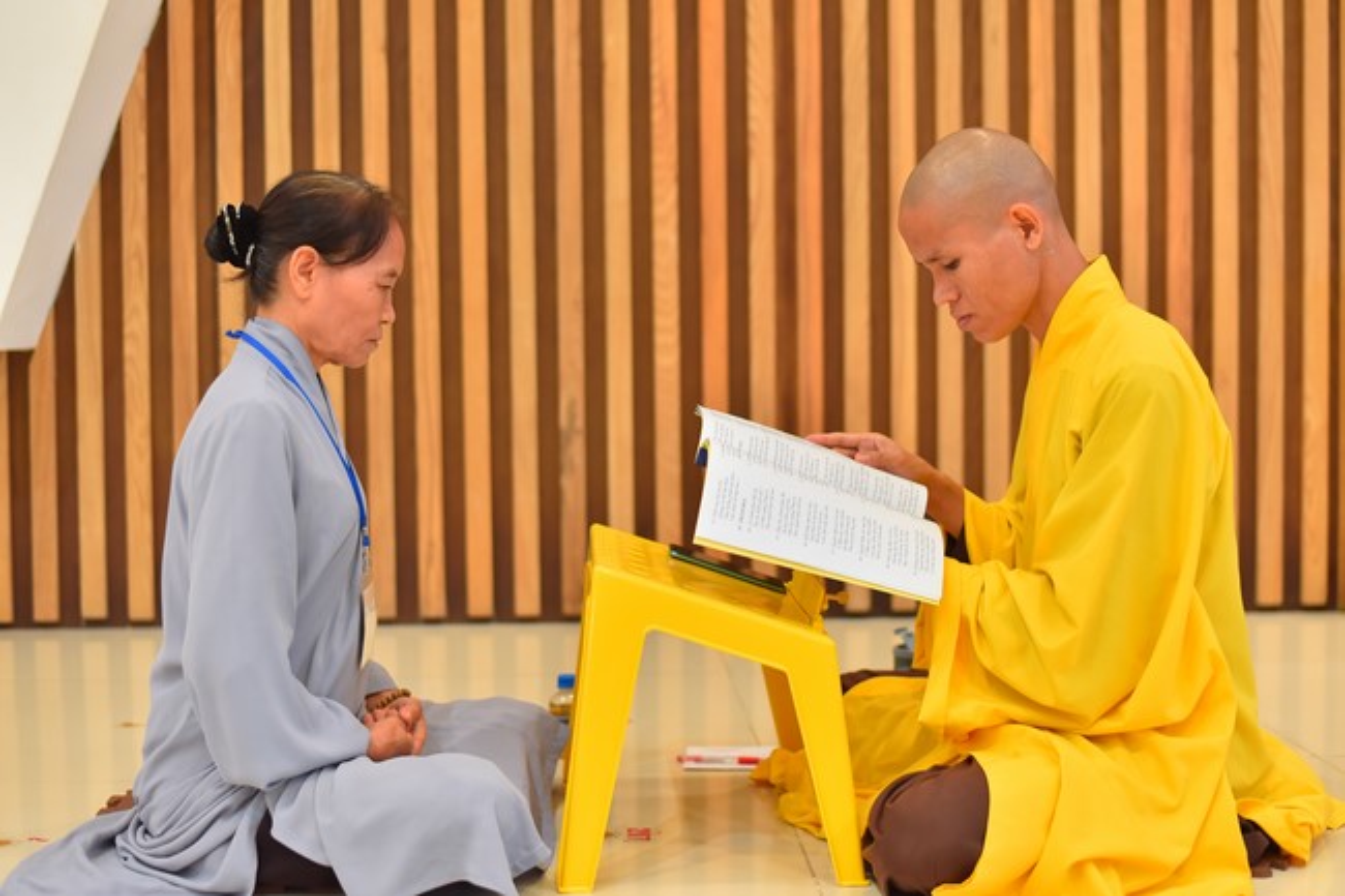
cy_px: 448
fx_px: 1867
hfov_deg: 39.6
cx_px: 672
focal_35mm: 50
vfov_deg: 27.0
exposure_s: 1/125
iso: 640
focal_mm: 50
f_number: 2.2
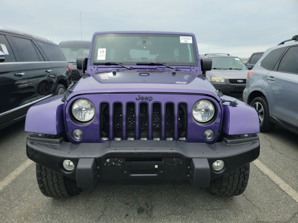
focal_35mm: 24
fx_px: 207
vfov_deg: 56.8
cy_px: 112
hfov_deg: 71.6
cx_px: 149
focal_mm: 6.7
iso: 50
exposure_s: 1/669
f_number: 1.8
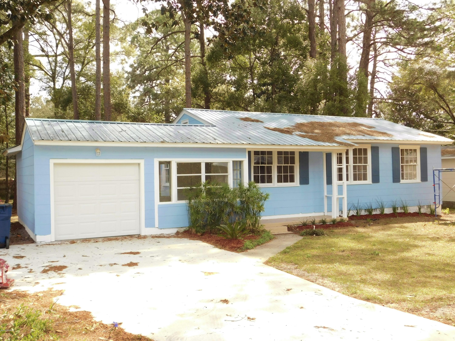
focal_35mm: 36
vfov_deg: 39.7
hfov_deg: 51.4
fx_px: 473
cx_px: 228
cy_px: 170
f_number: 3.5
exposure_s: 1/320
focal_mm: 6.3
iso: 125
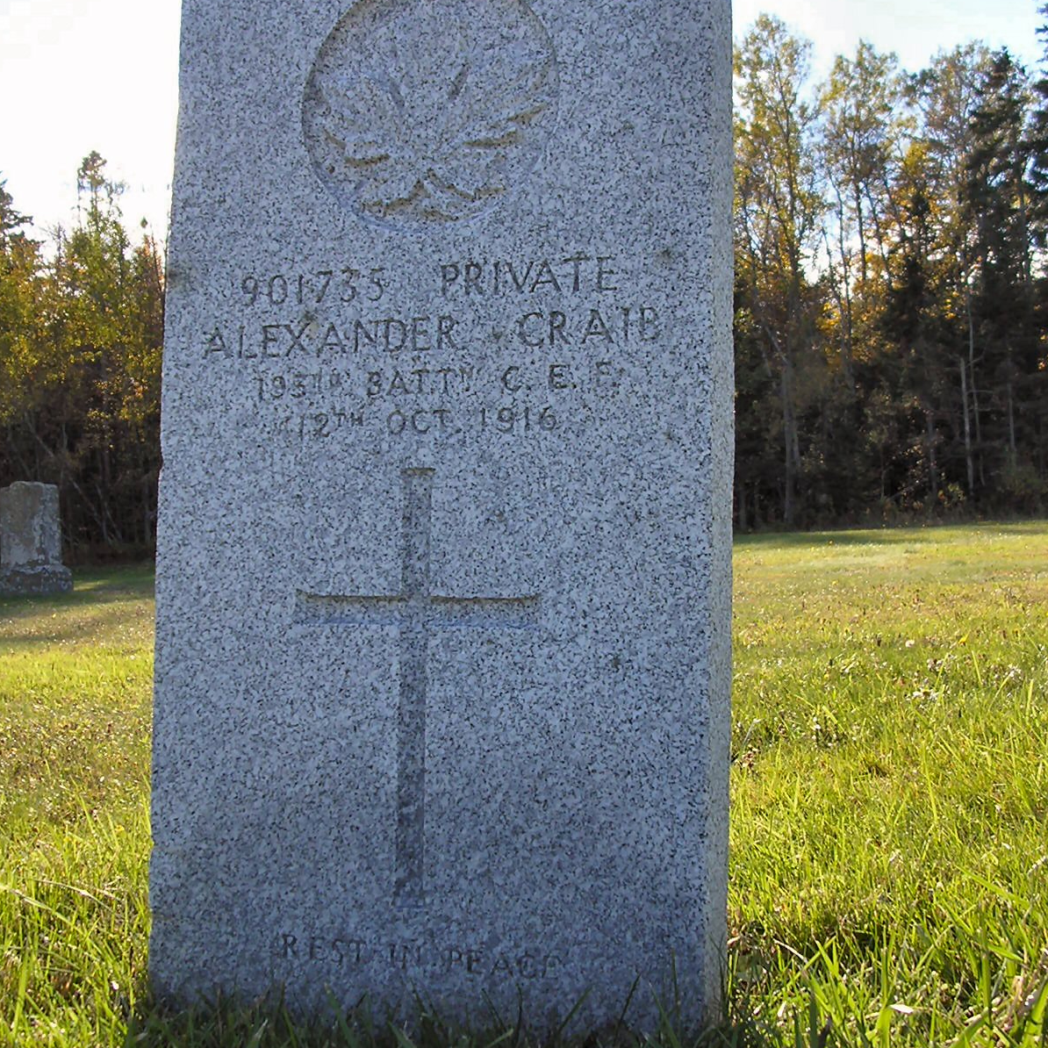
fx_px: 1541
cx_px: 522
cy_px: 507
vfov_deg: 37.5
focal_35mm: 45
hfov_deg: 37.6
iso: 100
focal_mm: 5.8
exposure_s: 1/481
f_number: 2.8
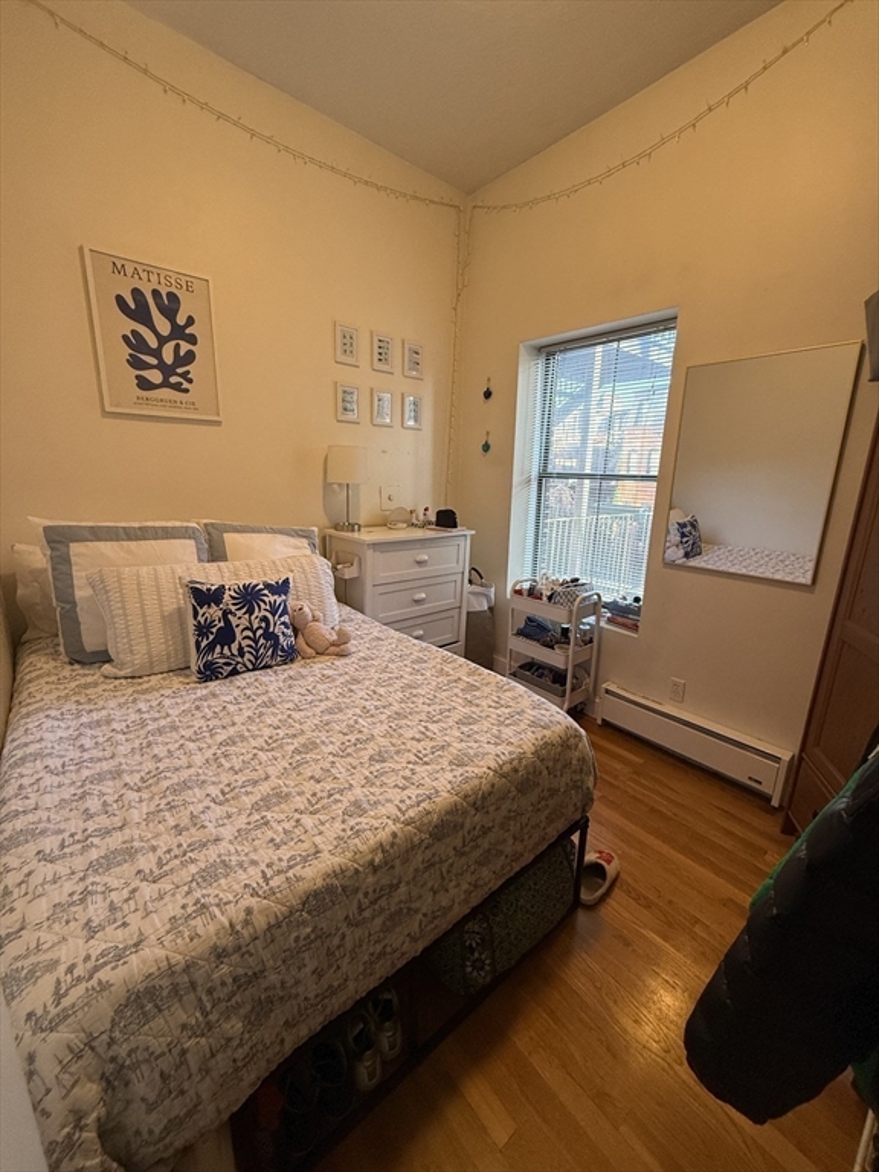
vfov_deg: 102.1
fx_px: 474
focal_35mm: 14
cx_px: 440
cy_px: 586
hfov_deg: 85.7
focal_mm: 2.22
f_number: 2.2
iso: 320
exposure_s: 1/120
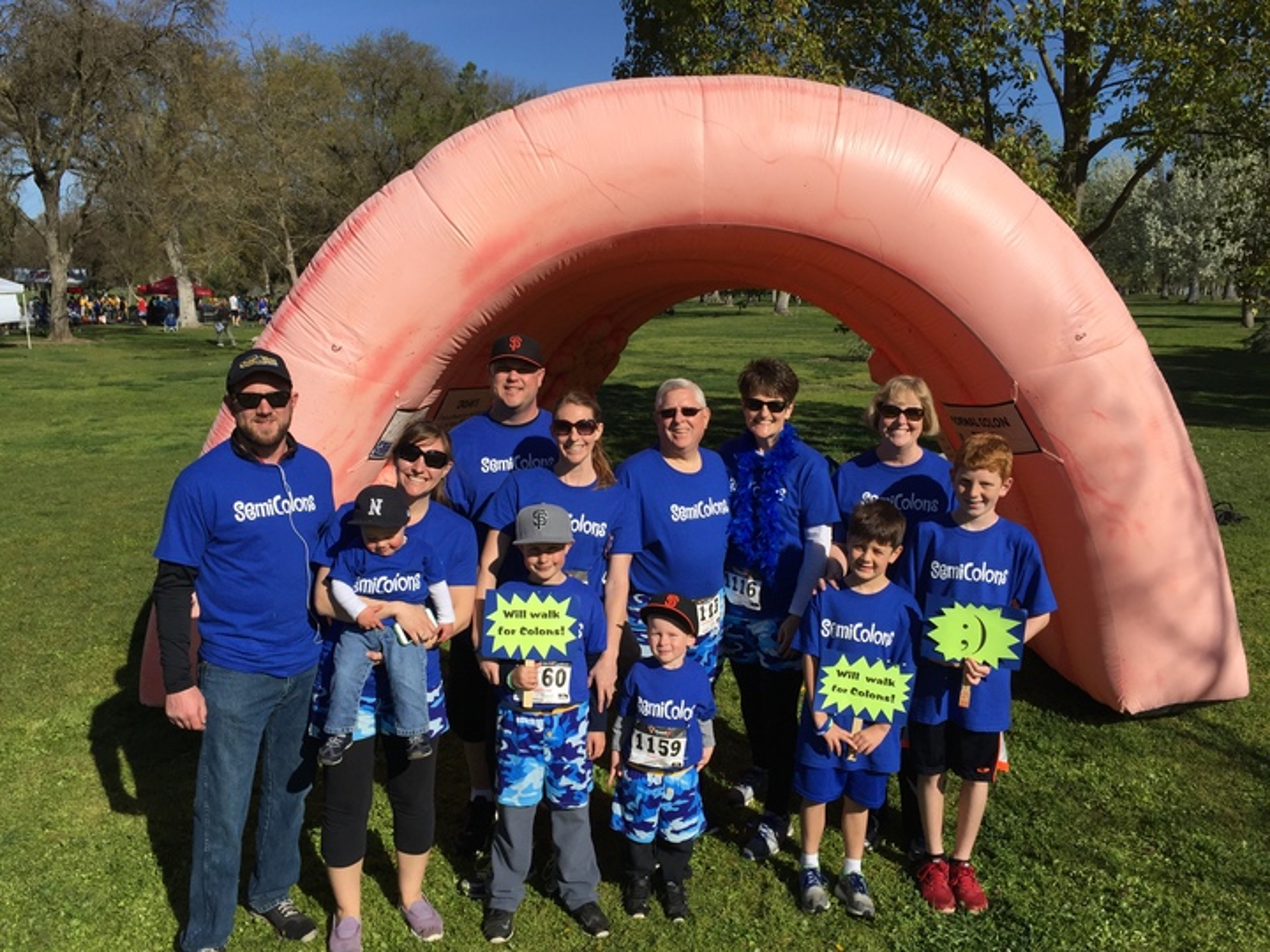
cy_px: 476
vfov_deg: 48.2
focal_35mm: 29
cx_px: 635
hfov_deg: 61.7
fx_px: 1064
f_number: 2.2
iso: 32
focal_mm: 4.15
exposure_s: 1/3300
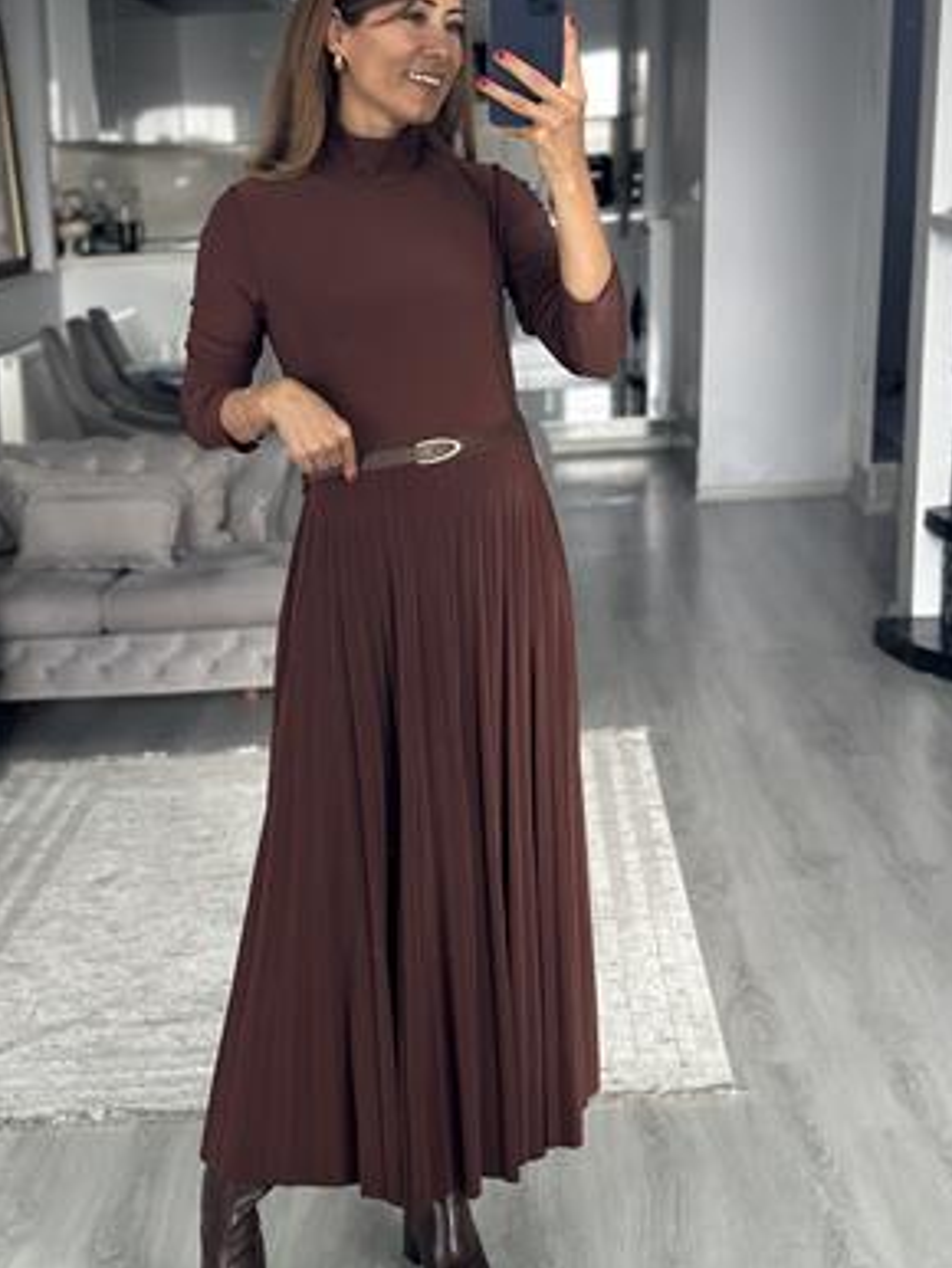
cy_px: 664
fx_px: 2308
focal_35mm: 63
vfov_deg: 30.7
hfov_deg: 23.2
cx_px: 348
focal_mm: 6.86
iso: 160
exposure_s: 1/60
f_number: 1.78
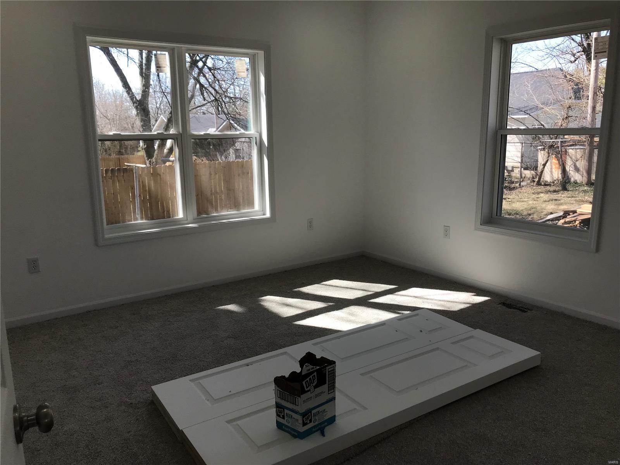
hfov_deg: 63.4
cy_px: 232
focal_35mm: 28
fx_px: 502
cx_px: 310
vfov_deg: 49.7
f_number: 1.8
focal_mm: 3.99
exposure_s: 1/392
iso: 20
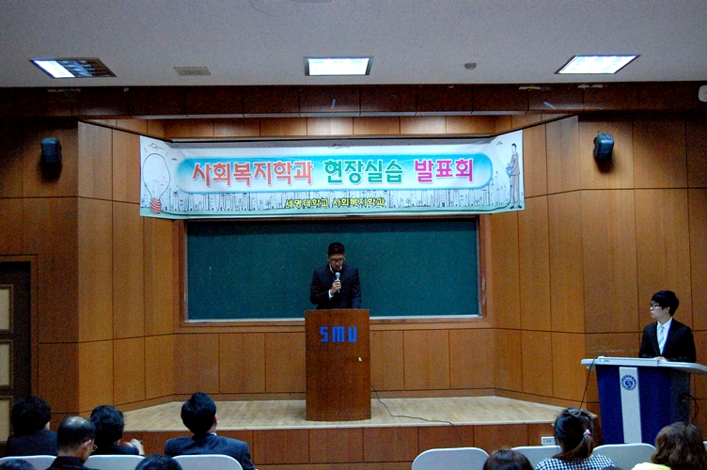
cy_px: 235
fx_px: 912
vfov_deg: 28.9
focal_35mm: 46
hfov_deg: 42.4
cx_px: 354
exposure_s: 1/30
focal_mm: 31
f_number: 5
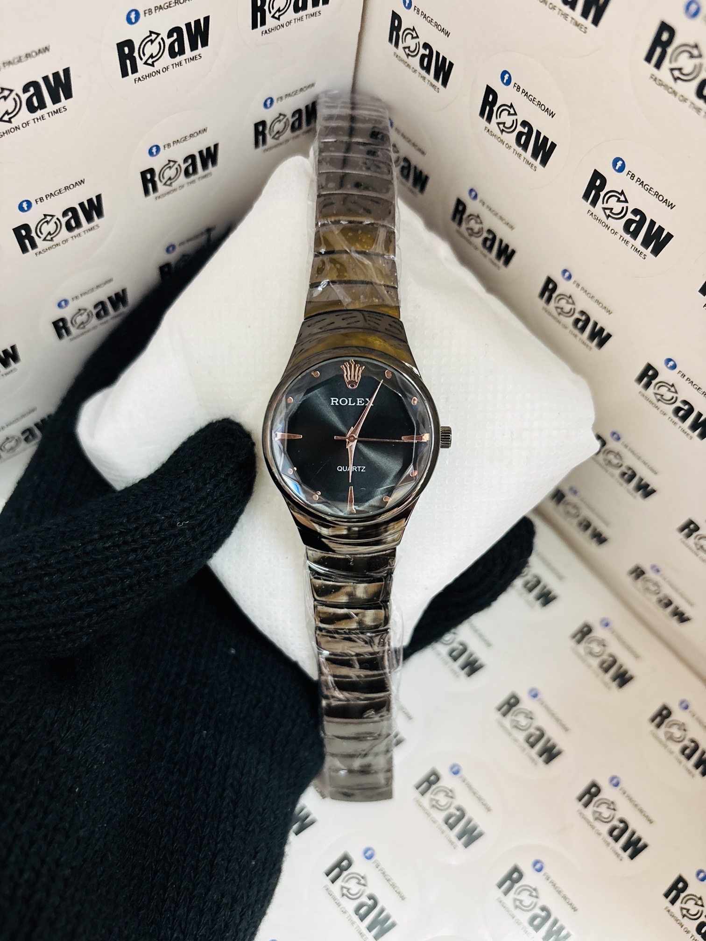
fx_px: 707
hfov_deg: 53.1
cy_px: 470
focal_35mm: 26
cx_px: 353
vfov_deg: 67.3
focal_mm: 5.96
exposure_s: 1/50
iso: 320
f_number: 1.6
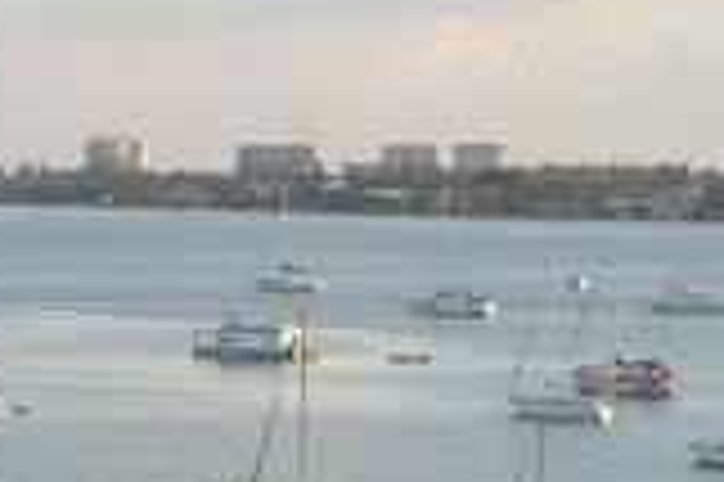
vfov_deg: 5.7
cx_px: 4
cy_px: 653
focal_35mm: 238
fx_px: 4782
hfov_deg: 8.6
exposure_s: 1/125
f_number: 3.9
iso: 80
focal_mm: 12
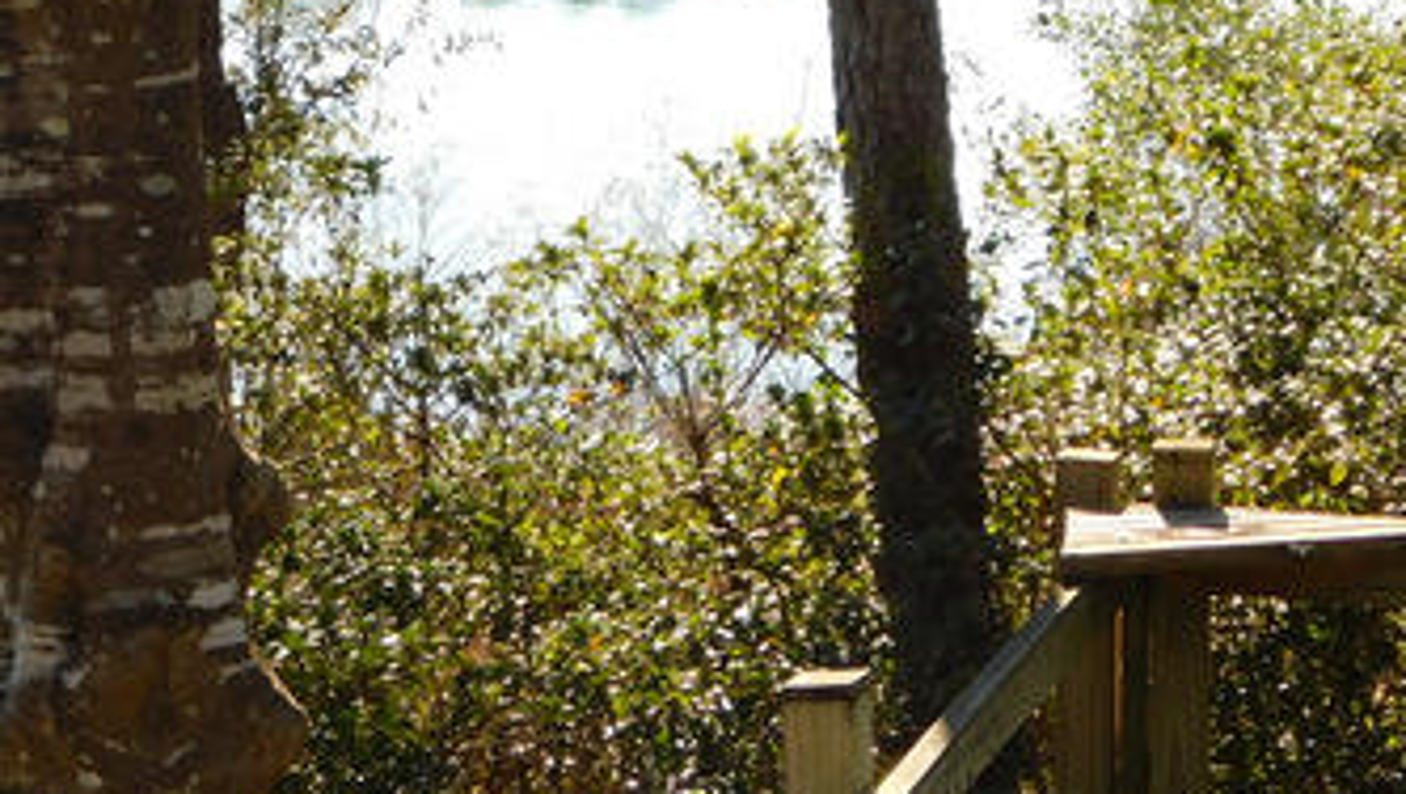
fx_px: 5149
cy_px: 279
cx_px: 709
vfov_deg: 8.8
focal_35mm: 138
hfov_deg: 15.5
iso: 125
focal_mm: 11.7
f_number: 4.2
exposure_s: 1/250
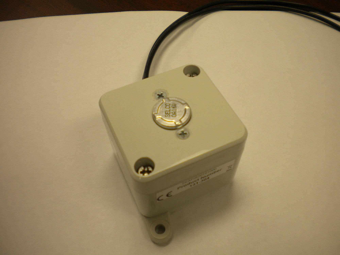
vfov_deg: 40.7
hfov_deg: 52.6
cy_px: 128
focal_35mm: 35
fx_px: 344
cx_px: 170
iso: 98
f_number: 3.1
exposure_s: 1/55.8
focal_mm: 6.3
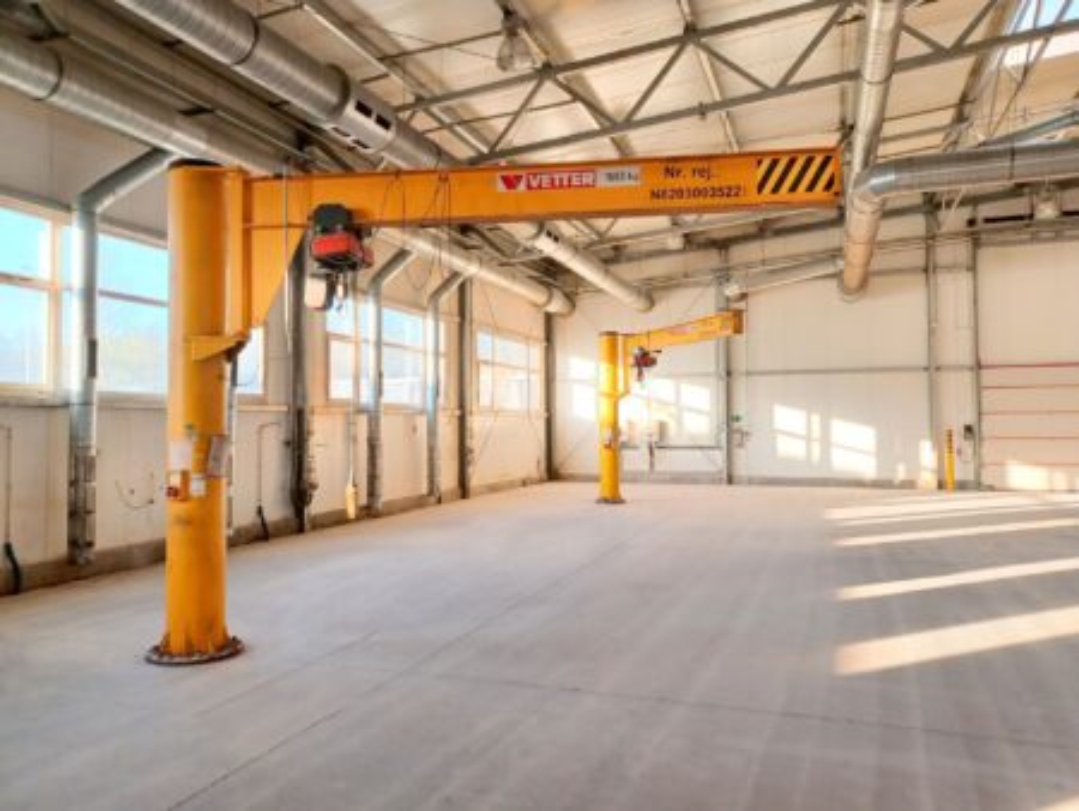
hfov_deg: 69.4
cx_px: 540
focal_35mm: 25
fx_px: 780
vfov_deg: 54.9
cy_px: 406
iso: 100
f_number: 1.8
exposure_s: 1/50
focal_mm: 4.6
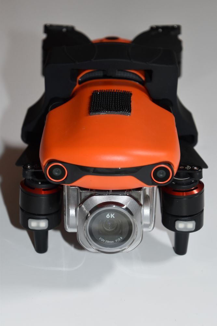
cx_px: 108
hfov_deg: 17.5
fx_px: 705
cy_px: 163
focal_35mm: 78
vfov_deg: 26.0
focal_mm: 52
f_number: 5
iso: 1000
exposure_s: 1/60
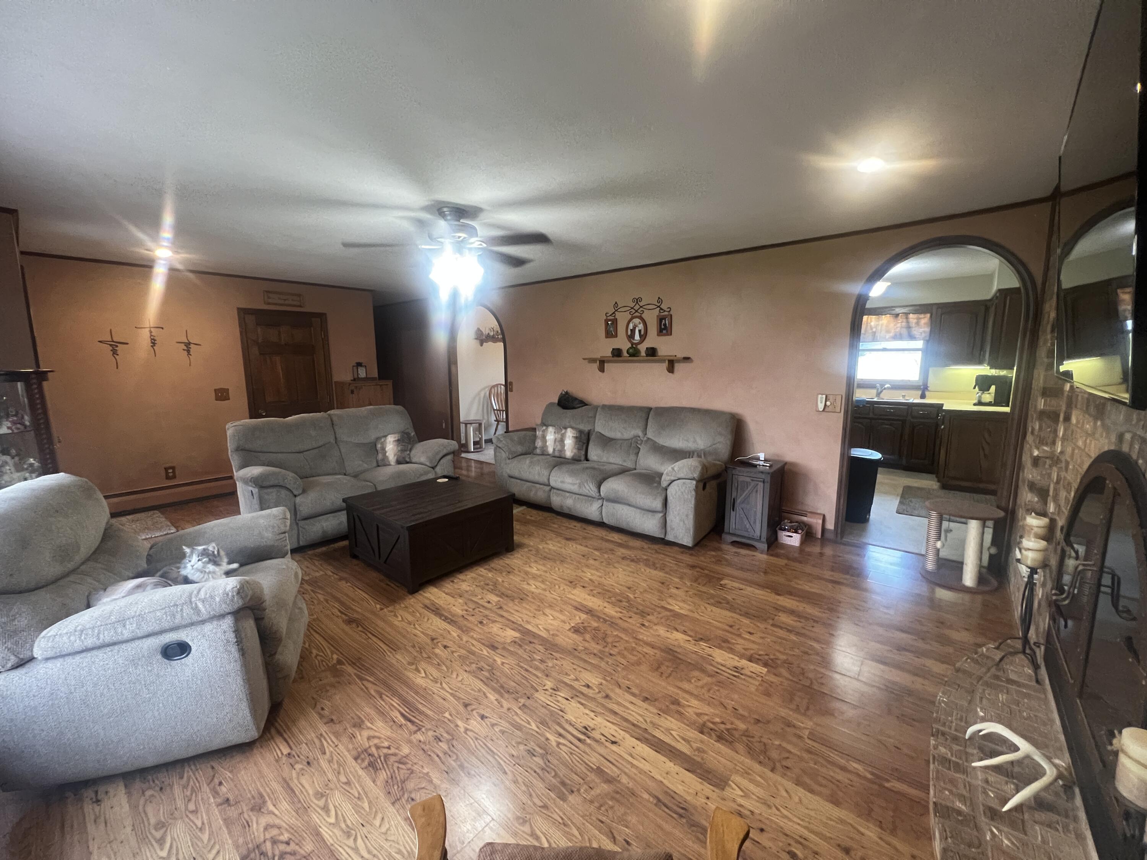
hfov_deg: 106.2
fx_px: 431
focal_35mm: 13
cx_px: 574
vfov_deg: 89.9
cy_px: 430
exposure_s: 1/60
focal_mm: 1.57
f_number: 1.8
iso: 500
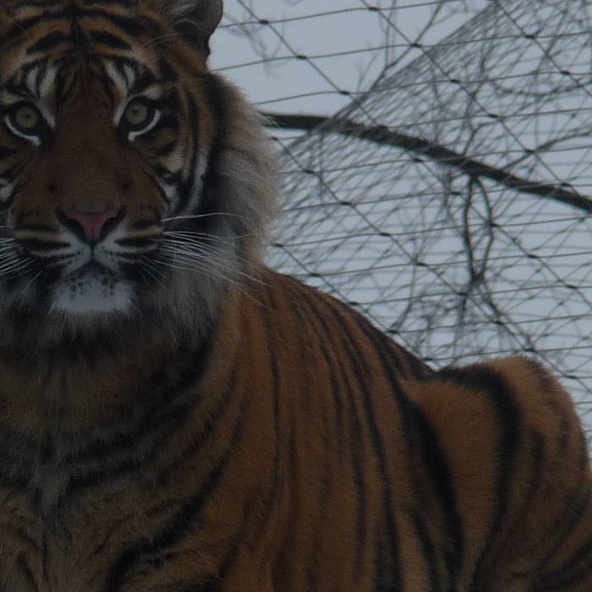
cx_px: 122
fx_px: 18362
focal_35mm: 949
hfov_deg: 1.8
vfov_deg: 1.8
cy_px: 325
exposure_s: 1/200
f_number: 4.9
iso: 100
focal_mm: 47
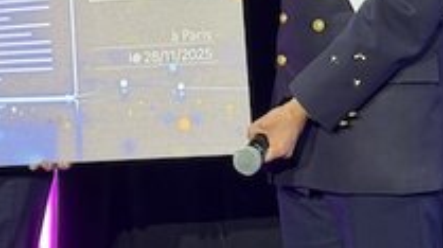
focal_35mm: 156
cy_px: -147
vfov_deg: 7.6
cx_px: -4
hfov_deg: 13.6
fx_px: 1830
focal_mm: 6.76
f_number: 1.78
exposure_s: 1/60
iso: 250
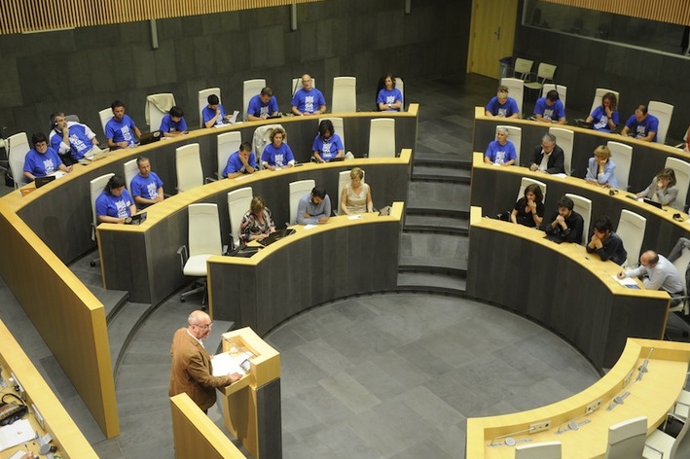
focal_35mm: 43
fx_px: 824
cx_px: 339
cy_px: 230
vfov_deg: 31.2
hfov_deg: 45.4
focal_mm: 42
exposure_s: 1/50
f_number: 4
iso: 1000
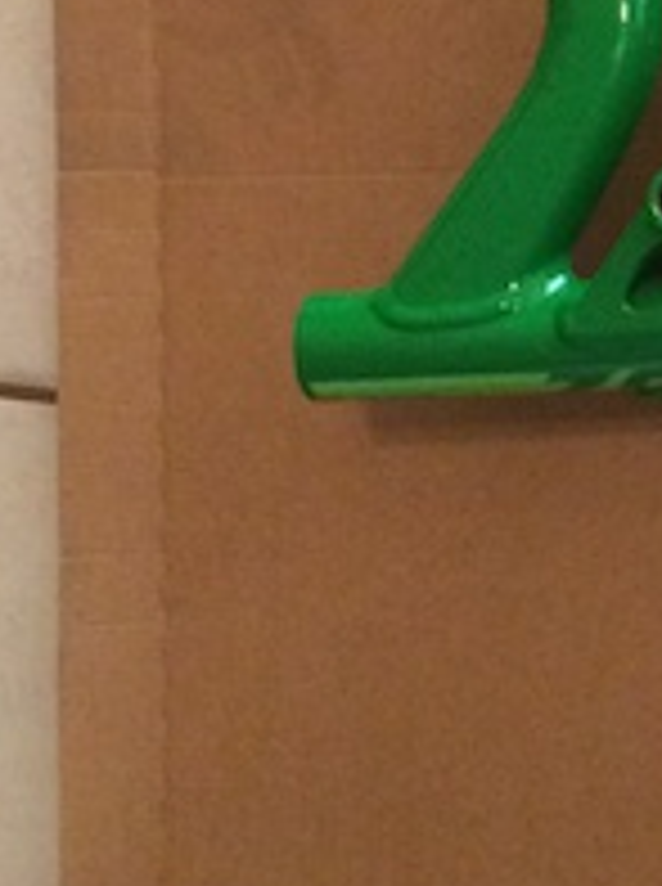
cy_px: 81
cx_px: 1013
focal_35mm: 118
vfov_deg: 16.5
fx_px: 3019
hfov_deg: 11.9
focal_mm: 4.15
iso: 250
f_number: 2.2
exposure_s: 1/30
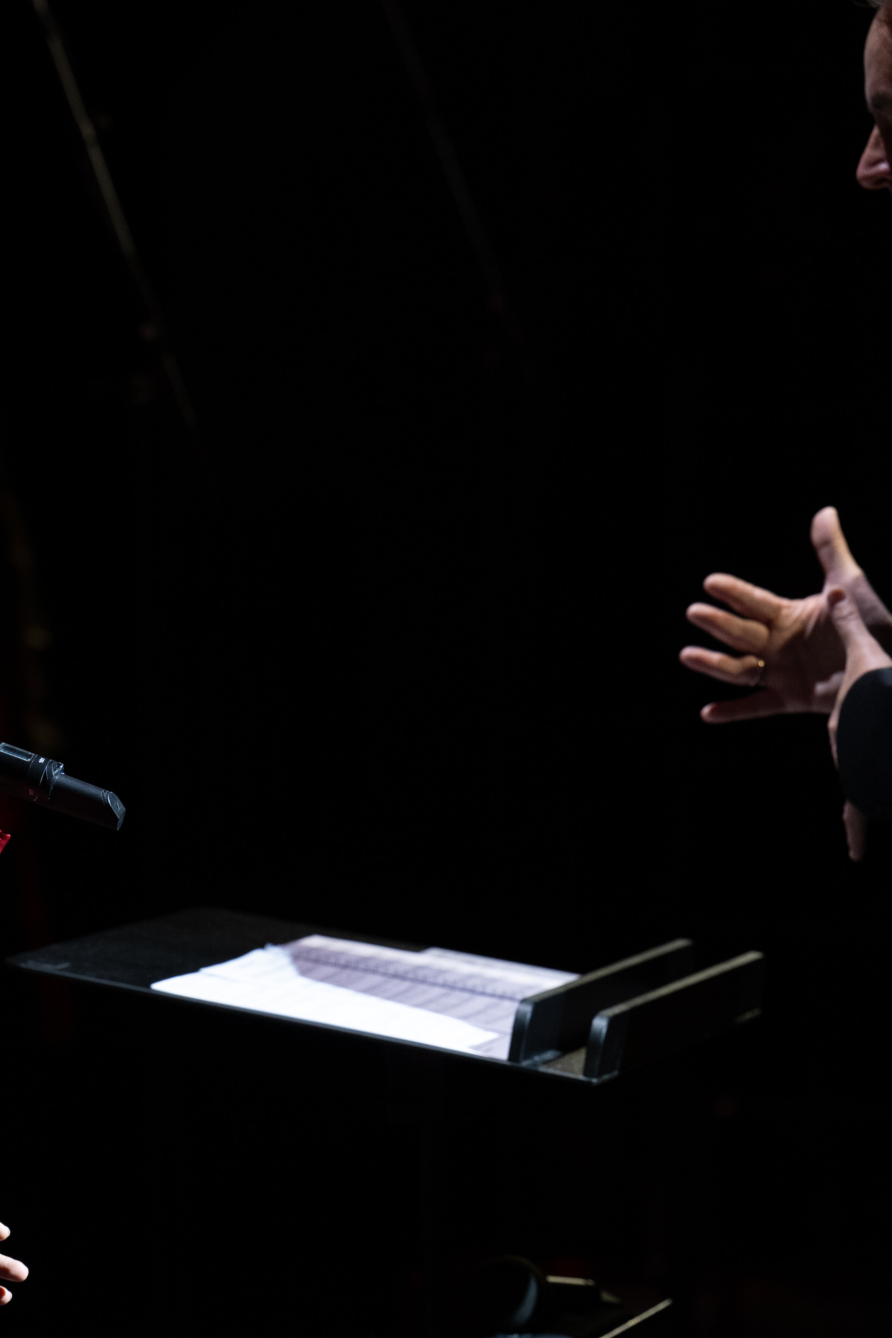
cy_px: 788
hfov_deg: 5.2
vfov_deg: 7.9
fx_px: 9736
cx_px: -192
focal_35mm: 262
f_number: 4.5
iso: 1000
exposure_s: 1/160
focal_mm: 130
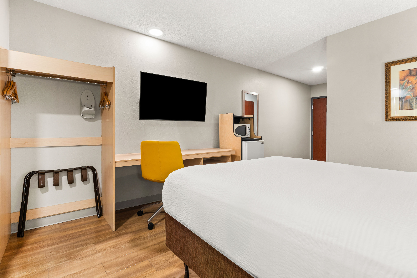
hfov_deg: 92.9
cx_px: 208
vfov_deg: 70.1
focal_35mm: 17
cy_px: 139
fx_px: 198
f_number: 8
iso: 250
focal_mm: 11.4
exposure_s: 1
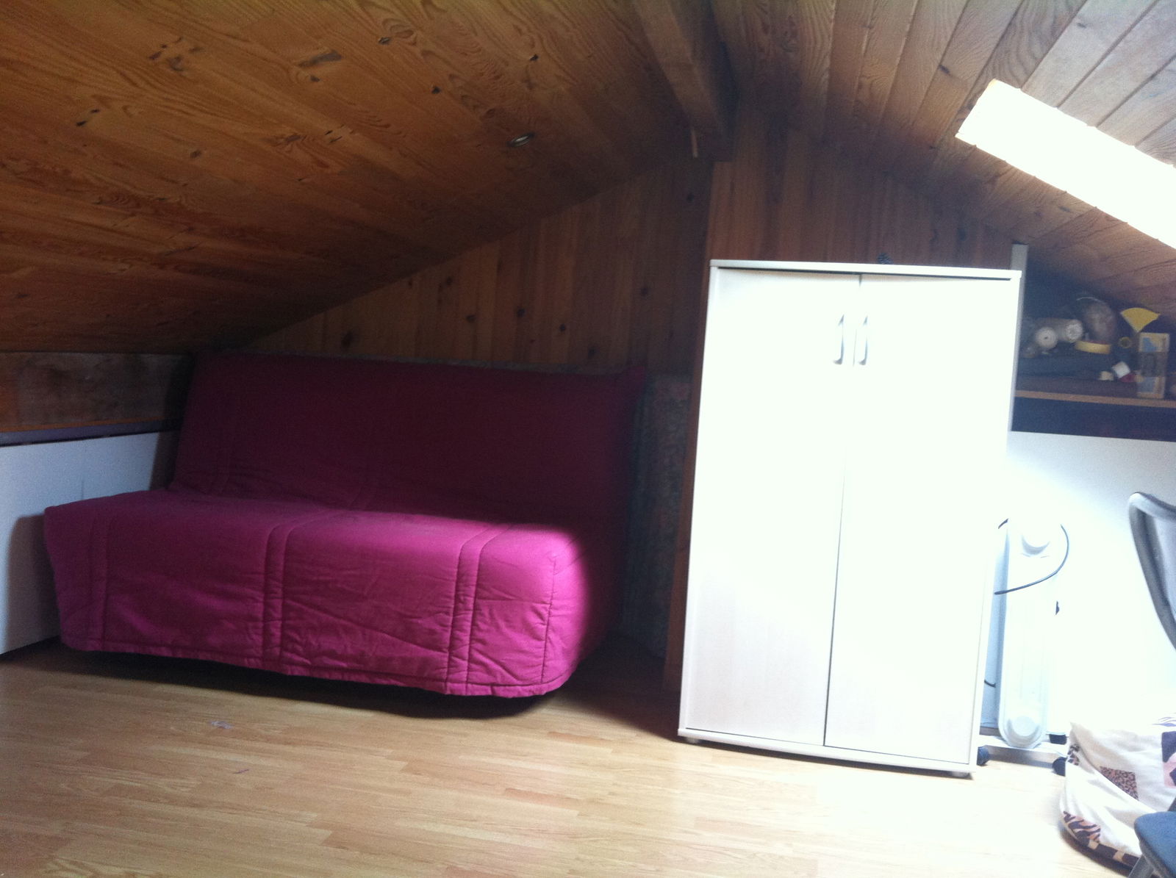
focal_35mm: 35
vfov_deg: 40.6
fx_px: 1187
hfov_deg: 52.7
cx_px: 588
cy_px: 439
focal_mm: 3.85
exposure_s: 1/15
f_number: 2.8
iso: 125
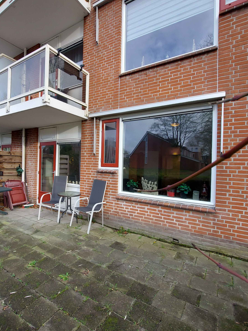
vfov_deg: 87.7
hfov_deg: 69.9
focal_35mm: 18
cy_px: 169
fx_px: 172
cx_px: 87
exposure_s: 1/162
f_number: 2.2
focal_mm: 1.74
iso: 50
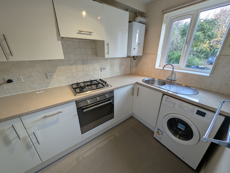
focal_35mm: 12
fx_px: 80
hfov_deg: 110.5
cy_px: 86
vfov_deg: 94.6
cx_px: 115
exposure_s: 1/50
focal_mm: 2.23
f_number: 1.95
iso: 42
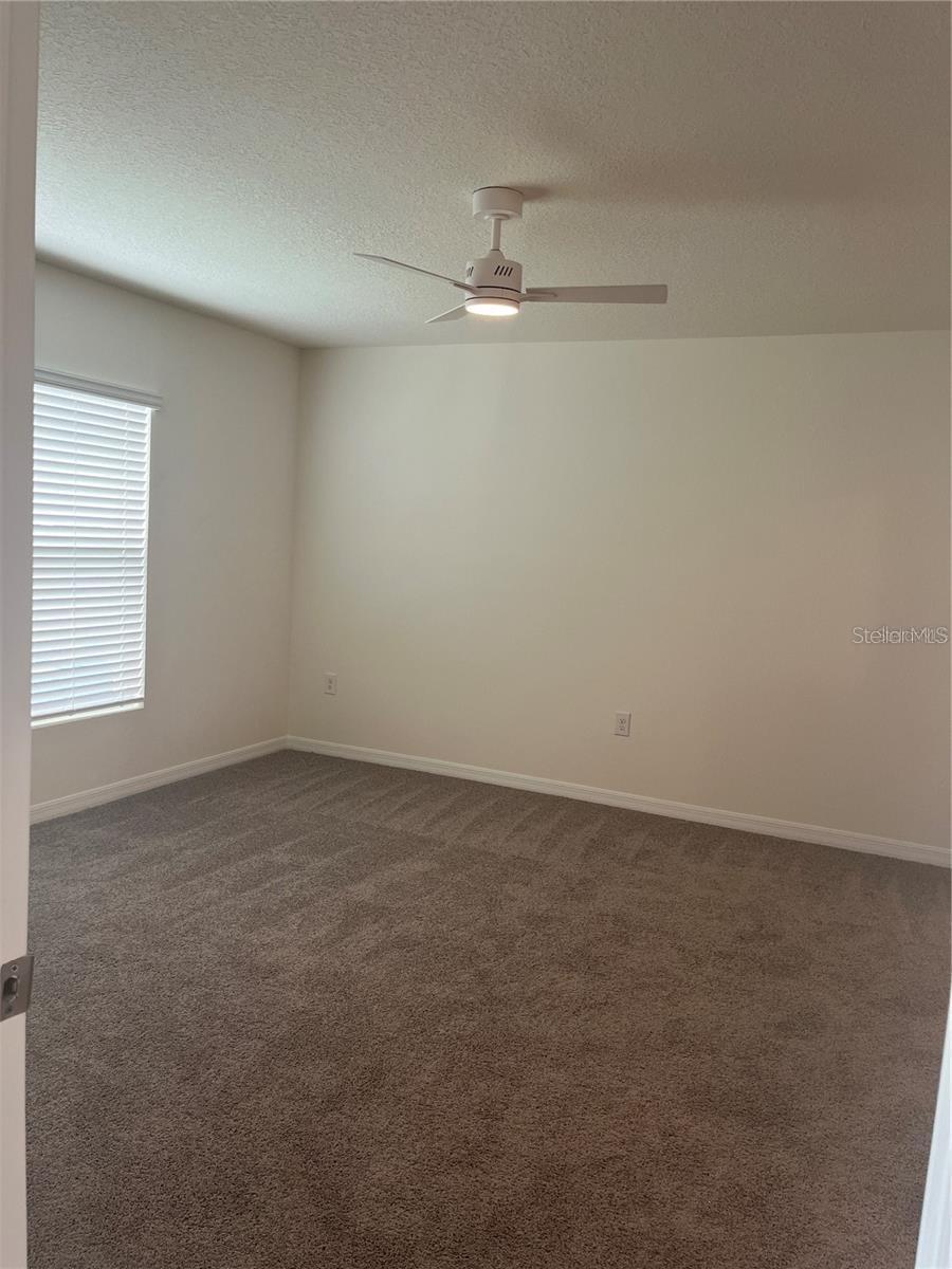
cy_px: 634
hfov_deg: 53.1
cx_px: 476
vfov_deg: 67.3
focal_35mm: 26
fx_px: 953
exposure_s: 1/60
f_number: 1.6
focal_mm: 5.1
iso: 80
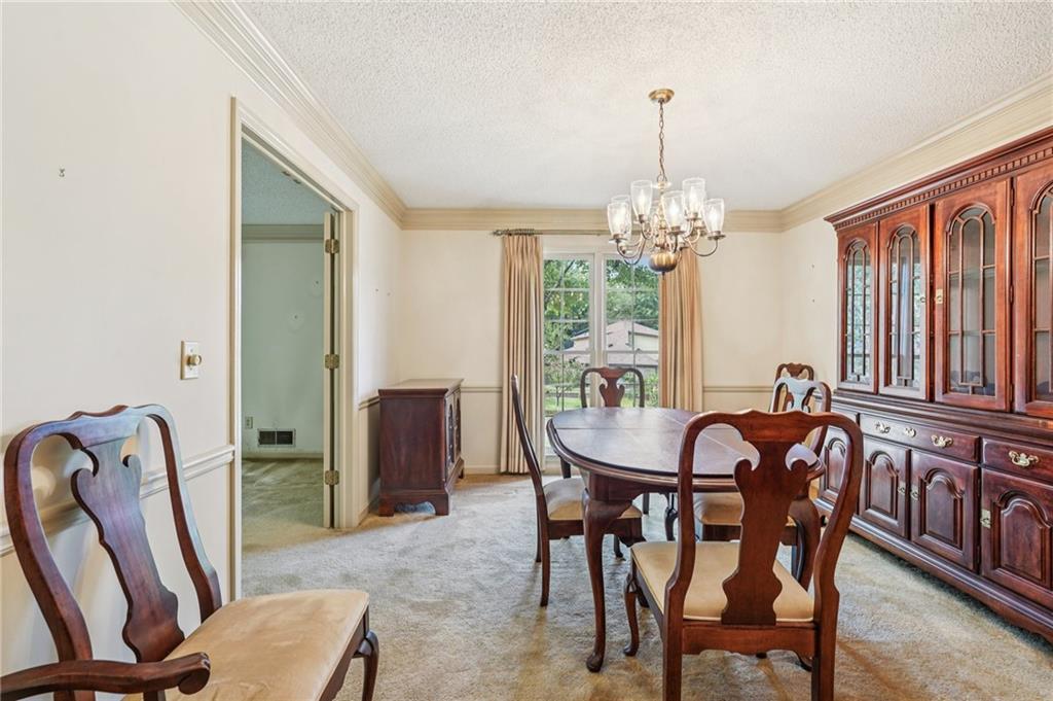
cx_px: 526
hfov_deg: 95.0
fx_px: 482
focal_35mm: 16
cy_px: 350
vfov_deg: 72.0
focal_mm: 16.5
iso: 800
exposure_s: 1/20
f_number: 8
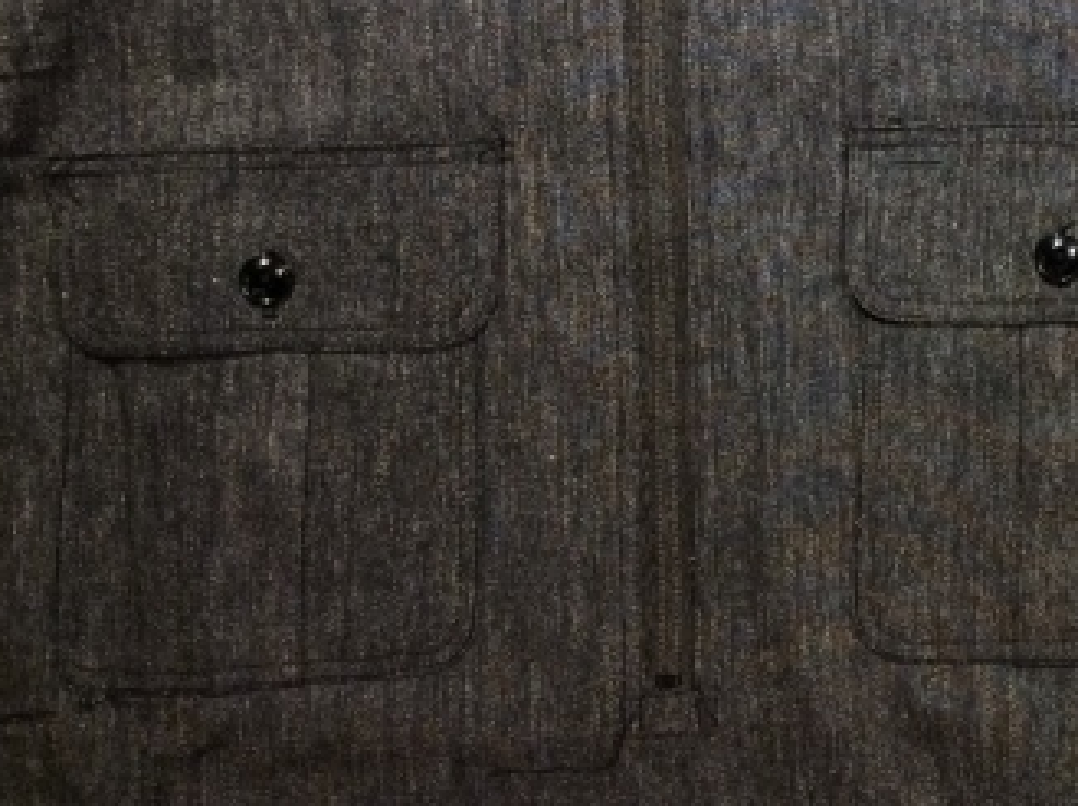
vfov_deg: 21.0
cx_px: 1124
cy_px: 49
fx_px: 2115
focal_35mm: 68
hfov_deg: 26.7
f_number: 2.4
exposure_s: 1/25
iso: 64
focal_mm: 3.3
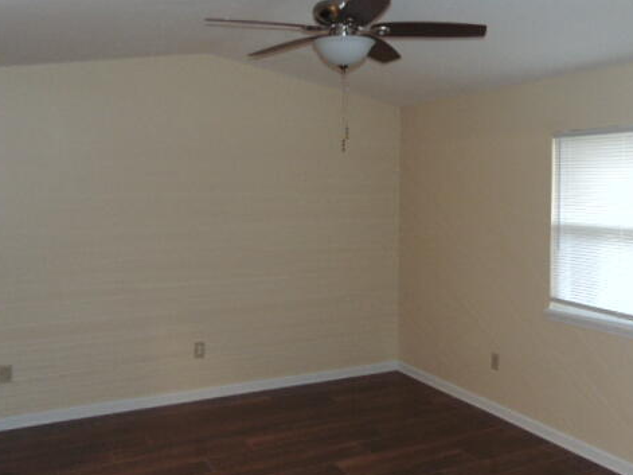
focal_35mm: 34
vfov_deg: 41.7
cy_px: 214
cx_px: 349
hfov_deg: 53.9
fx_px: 622
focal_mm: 4.5
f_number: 3
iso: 200
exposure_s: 1/30
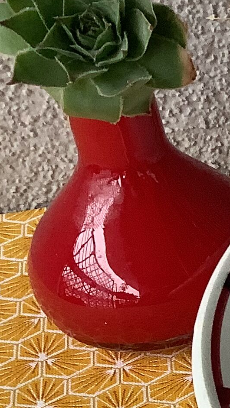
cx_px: 687
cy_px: 309
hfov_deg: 8.6
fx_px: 1268
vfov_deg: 18.2
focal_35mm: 117
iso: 64
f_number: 2.4
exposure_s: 1/50
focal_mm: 3.3
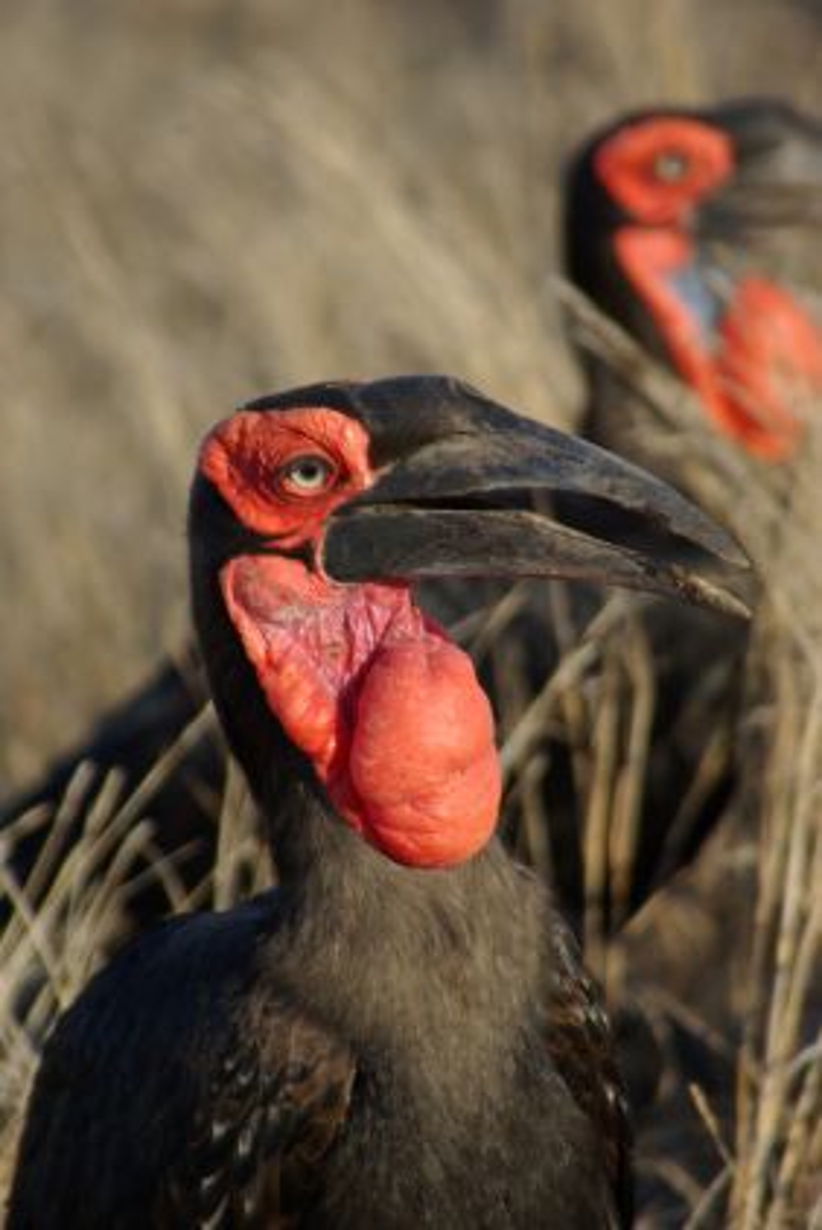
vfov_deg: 4.6
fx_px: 15386
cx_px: 411
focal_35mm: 450
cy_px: 615
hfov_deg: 3.1
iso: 100
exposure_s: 1/200
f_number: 6.3
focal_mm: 300
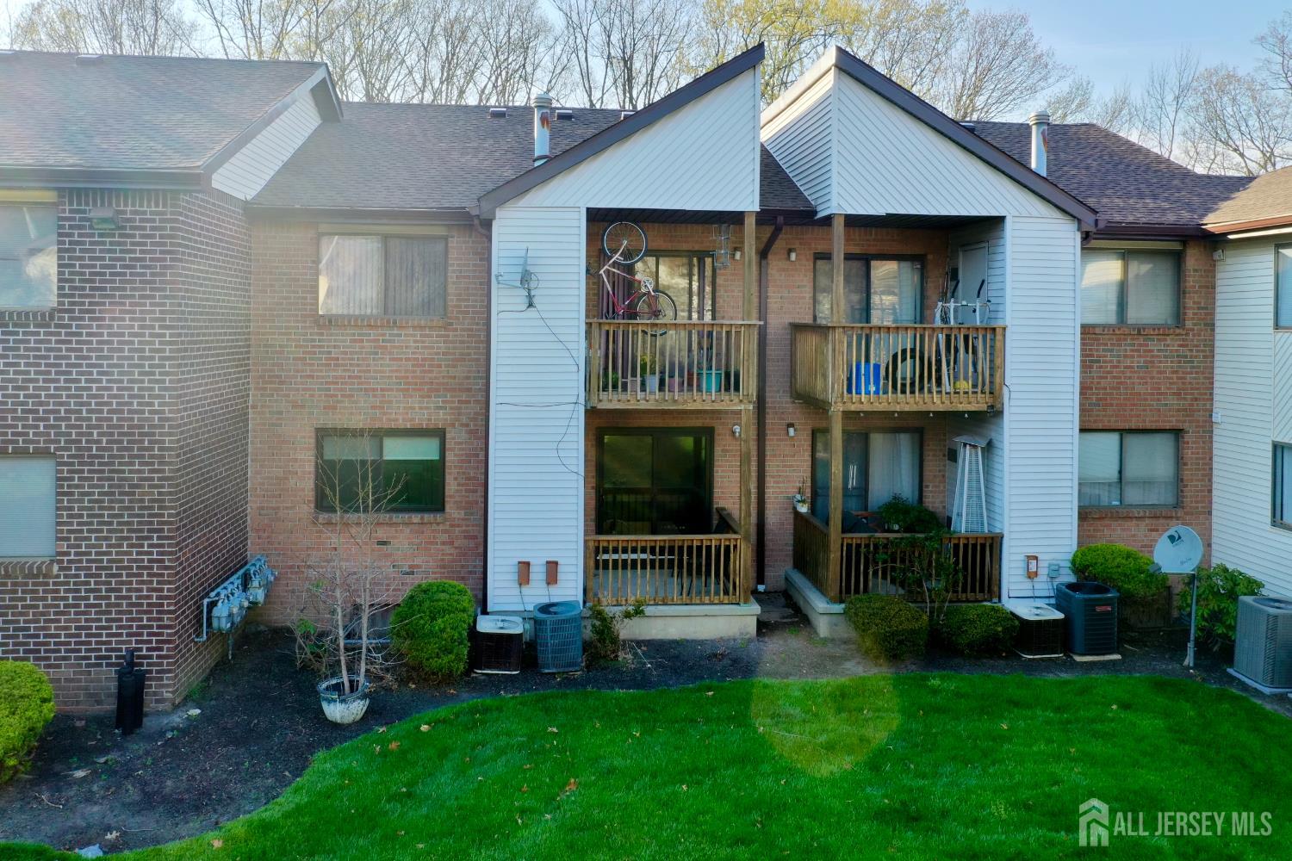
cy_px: 430
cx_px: 646
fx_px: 1005
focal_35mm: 28
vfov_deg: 46.4
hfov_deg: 65.5
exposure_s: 1/60
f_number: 7.1
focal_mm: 10.26
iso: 100
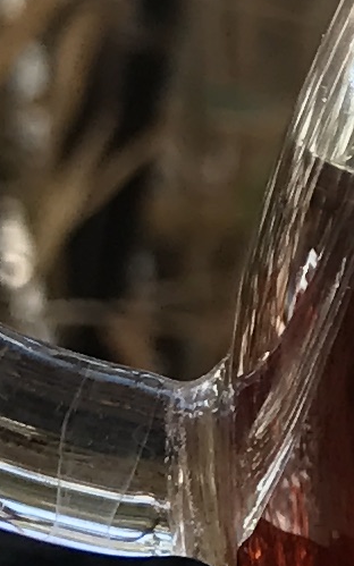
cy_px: 74
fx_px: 3704
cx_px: 1225
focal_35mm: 240
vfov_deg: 8.7
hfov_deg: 5.1
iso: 20
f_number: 1.8
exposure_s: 1/365
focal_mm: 3.99
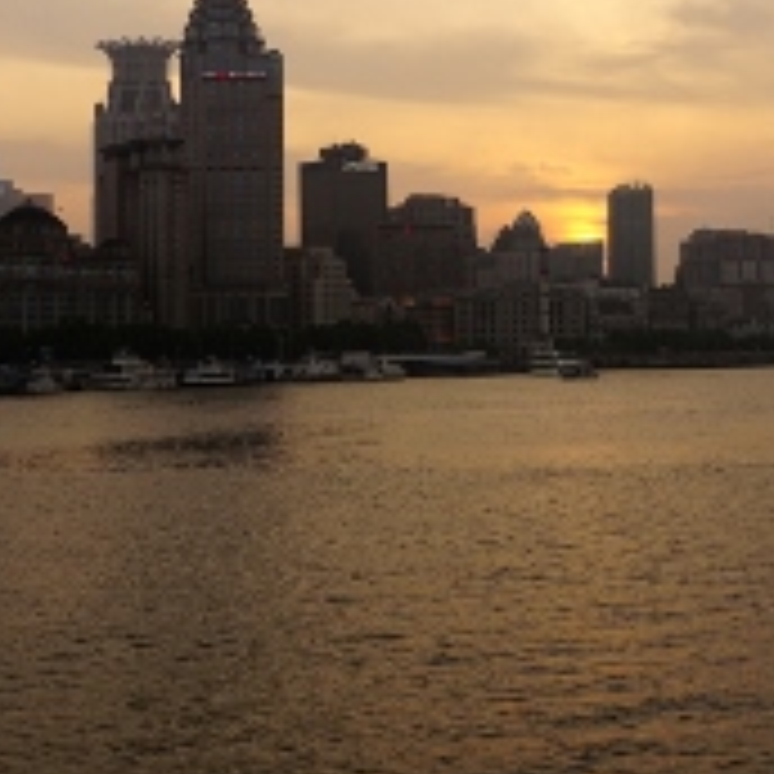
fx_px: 1796
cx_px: 189
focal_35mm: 71
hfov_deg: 24.0
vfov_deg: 24.2
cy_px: 241
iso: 100
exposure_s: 1/100
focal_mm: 24
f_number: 7.1
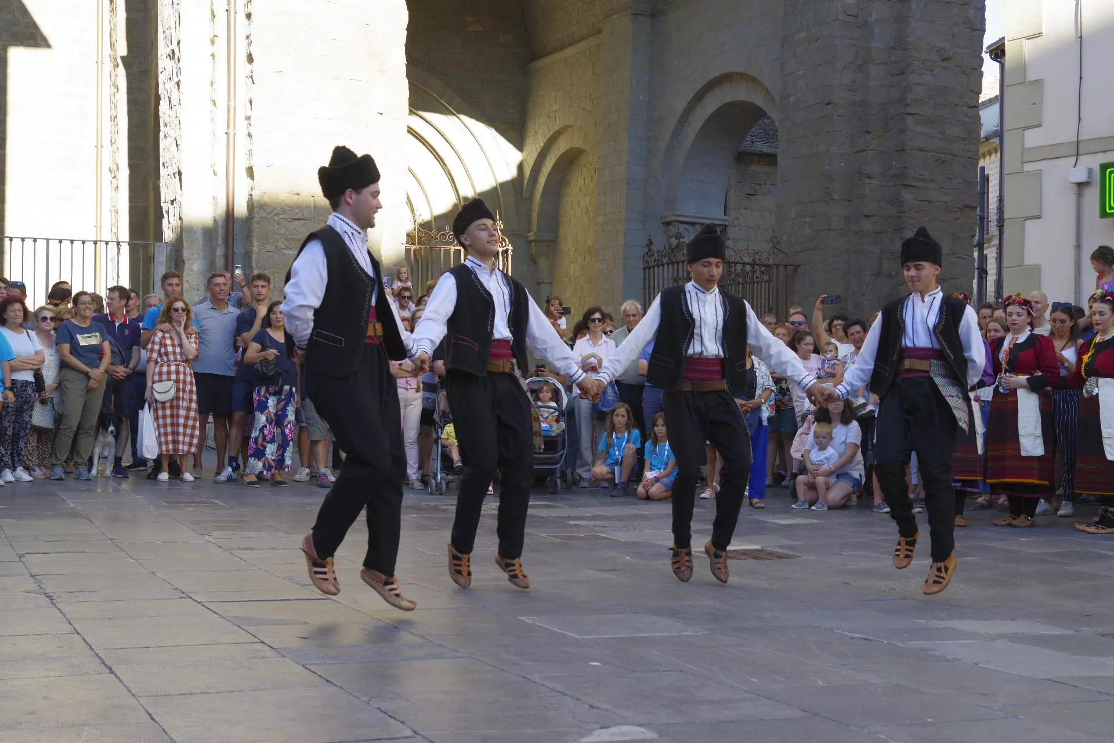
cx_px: 557
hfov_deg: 41.1
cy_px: 372
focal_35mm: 48
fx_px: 1485
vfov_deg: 28.1
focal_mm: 48
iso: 1600
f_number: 8
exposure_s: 1/320
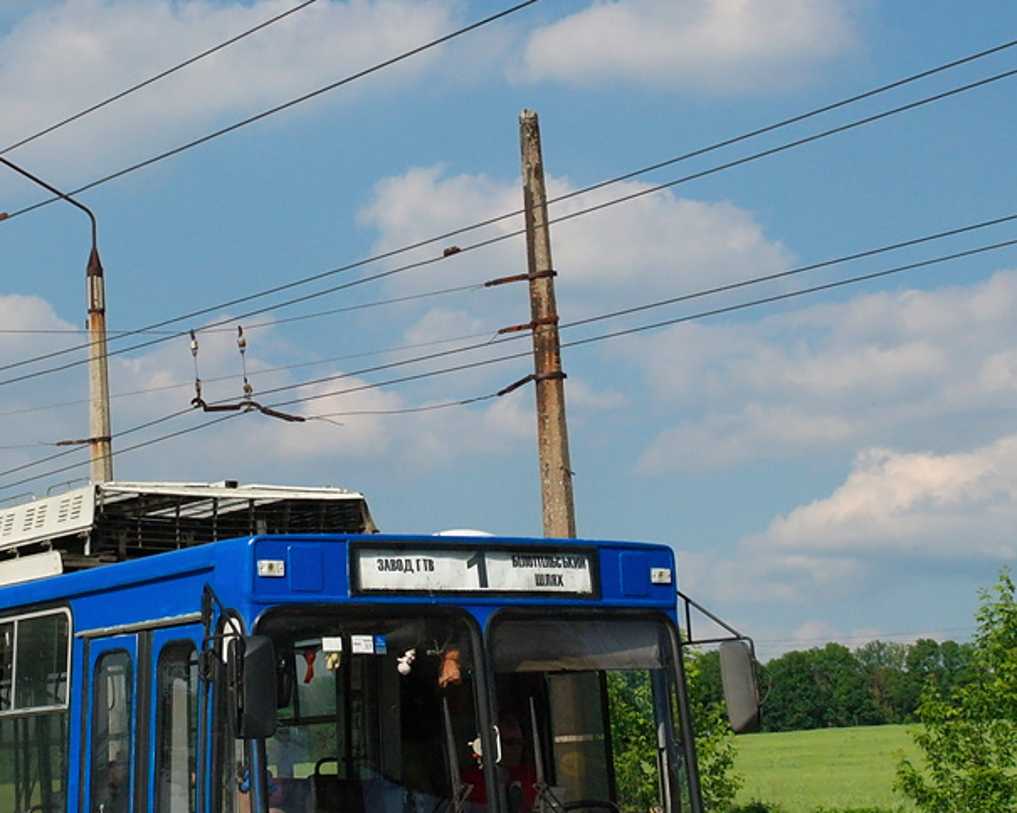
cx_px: 150
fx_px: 2017
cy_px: 622
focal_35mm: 67
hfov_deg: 27.5
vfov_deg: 22.6
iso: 250
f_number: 8
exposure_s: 1/1250
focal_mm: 24
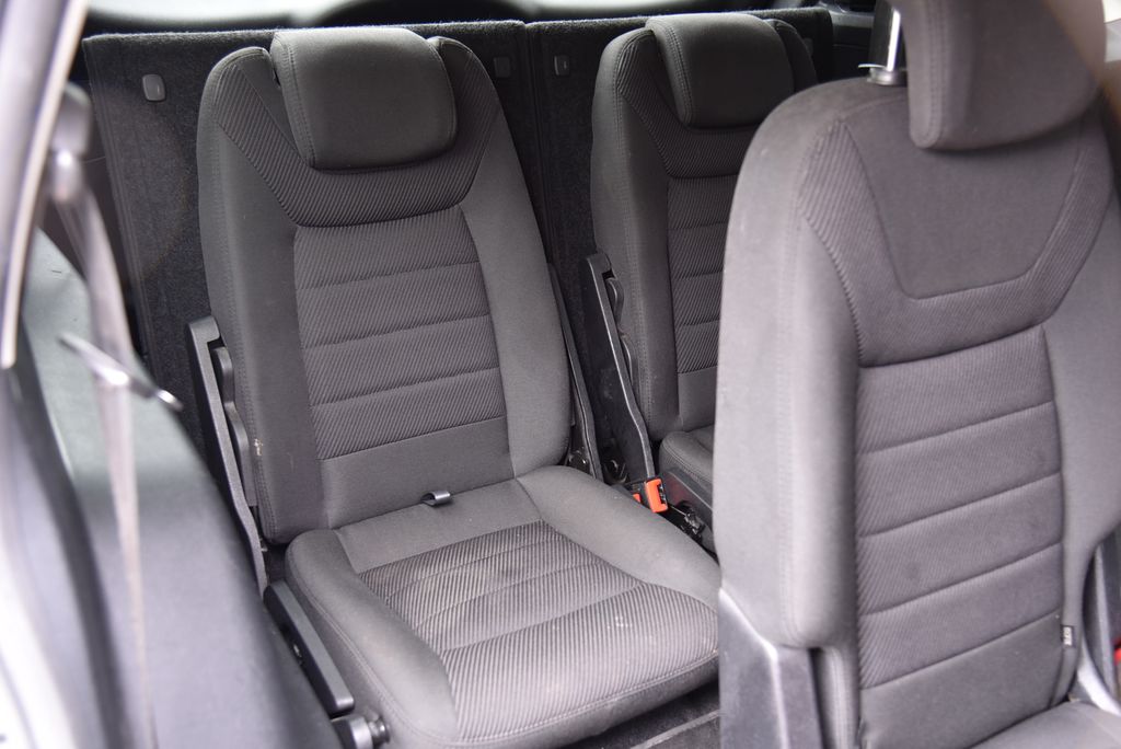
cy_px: 374
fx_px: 1184
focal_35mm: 38
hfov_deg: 50.7
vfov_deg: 35.1
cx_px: 560
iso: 500
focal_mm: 38
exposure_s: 1/8
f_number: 4
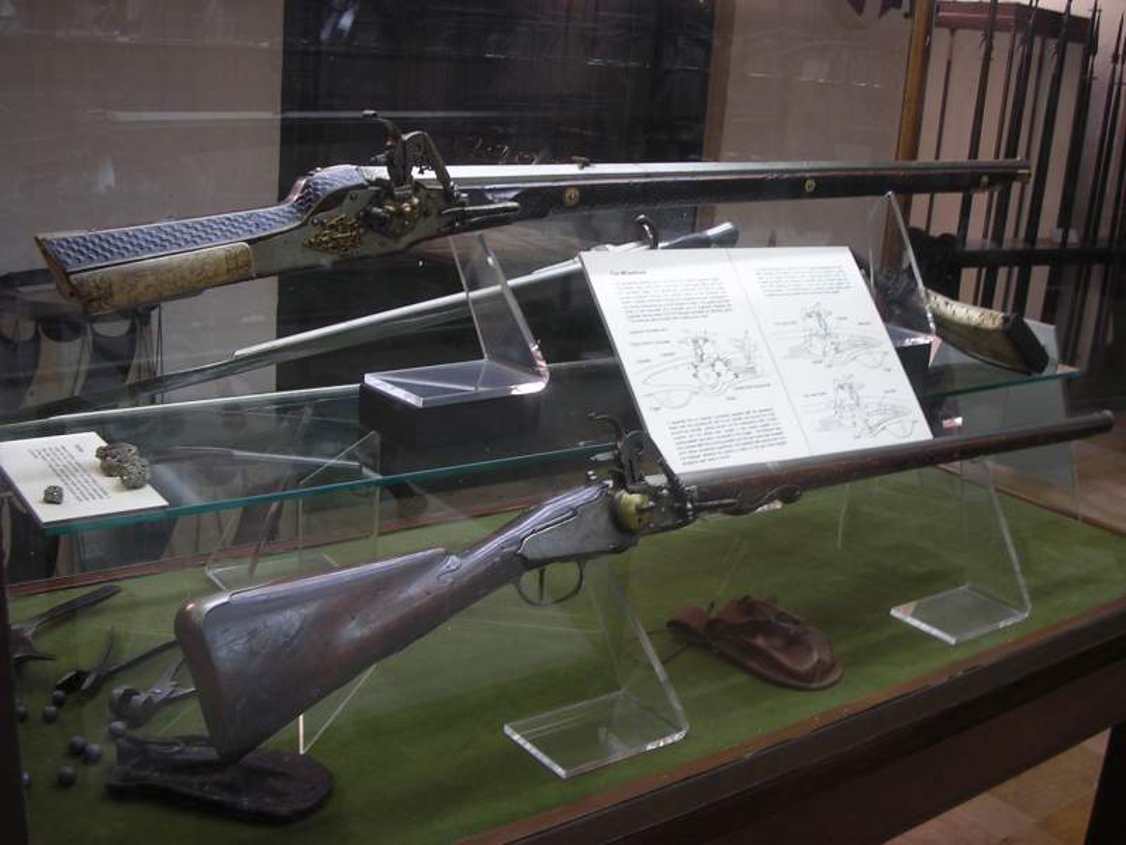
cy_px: 422
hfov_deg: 49.0
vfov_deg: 37.7
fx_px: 1236
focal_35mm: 38
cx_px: 563
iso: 100
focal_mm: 5.8
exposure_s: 1/8.8
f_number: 2.8
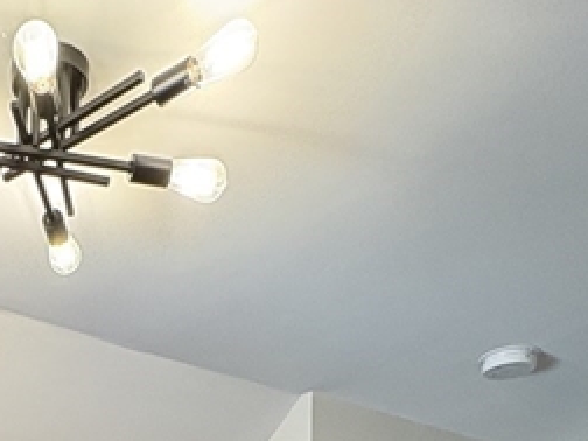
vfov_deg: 19.2
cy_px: 800
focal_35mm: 57
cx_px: 5
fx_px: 968
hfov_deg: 31.3
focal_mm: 2.22
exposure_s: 1/60
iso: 160
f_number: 2.2
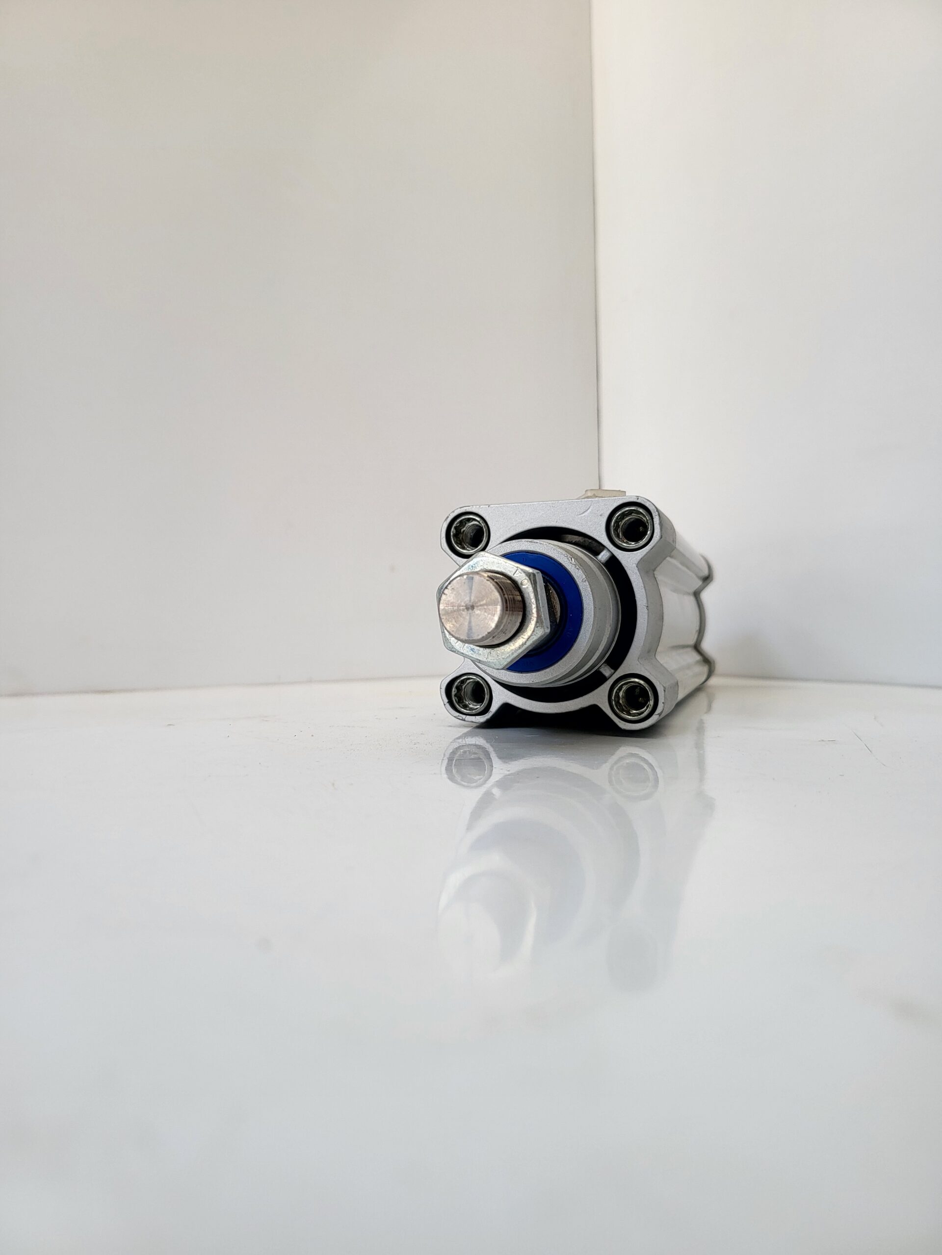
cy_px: 628
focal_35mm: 24
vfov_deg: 71.6
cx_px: 471
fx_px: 871
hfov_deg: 56.8
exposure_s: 1/177
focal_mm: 5
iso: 40
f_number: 1.8
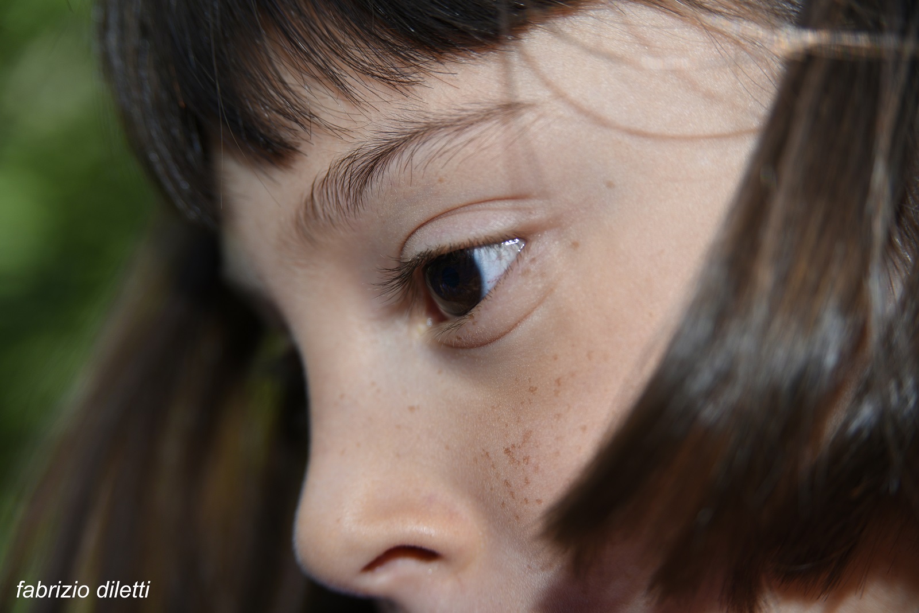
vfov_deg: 13.1
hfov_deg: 19.4
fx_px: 2681
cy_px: 306
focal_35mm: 105
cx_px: 460
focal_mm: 105
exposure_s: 1/250
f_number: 5.6
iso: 200
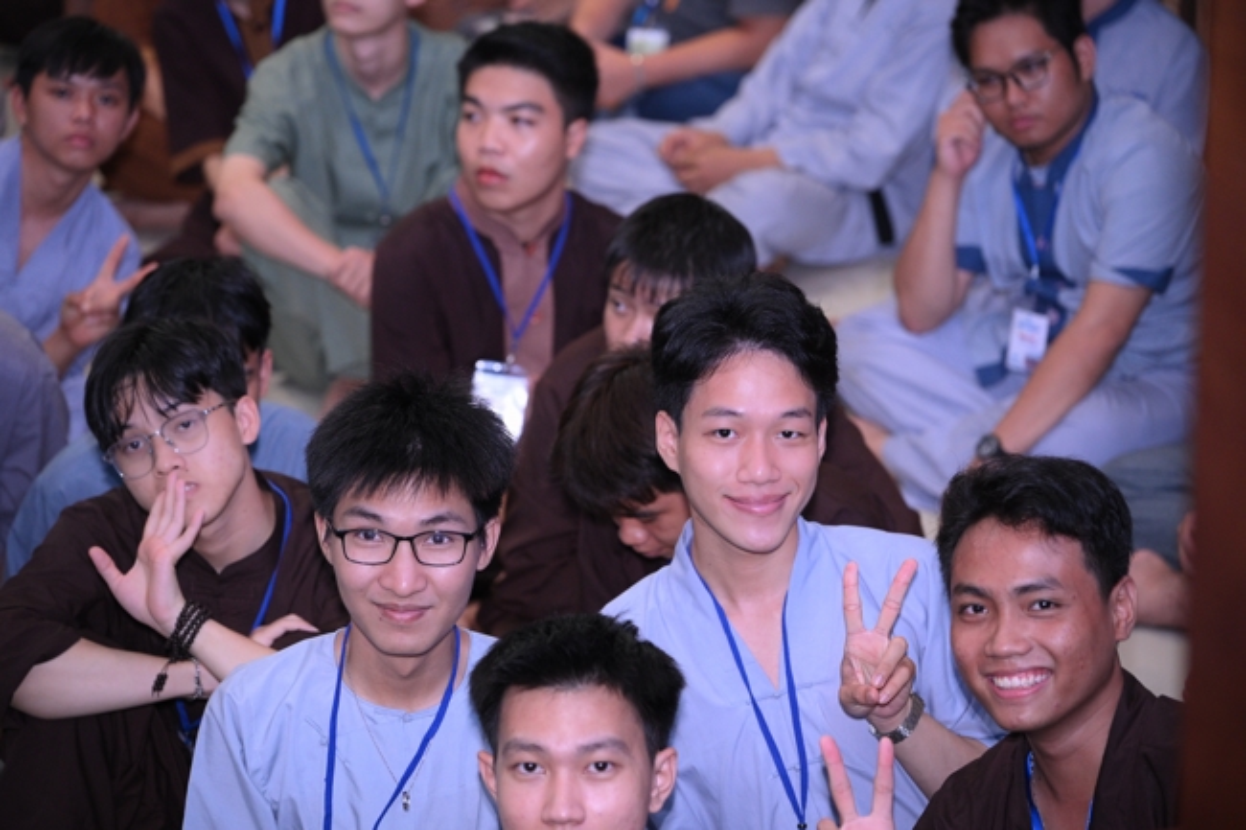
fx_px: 4152
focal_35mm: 120
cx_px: 623
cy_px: 415
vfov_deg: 11.4
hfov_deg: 17.1
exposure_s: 1/160
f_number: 4
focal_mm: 120
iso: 2500
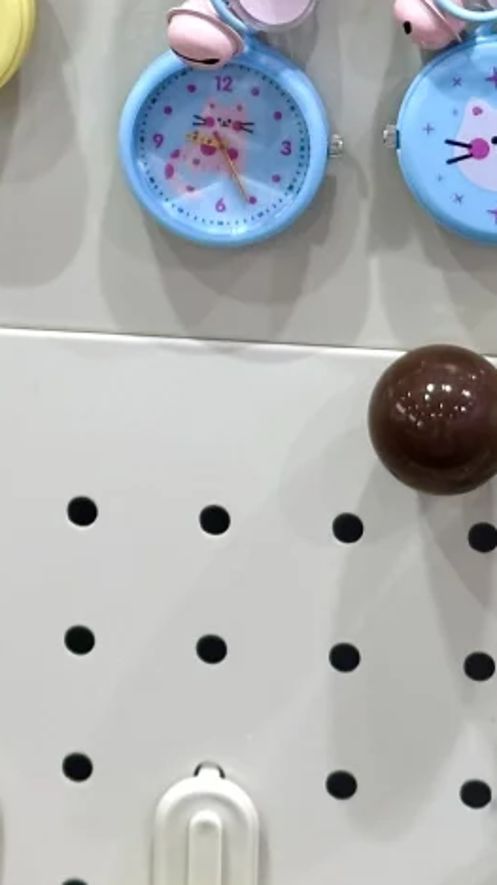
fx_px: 3775
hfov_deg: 7.5
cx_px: 155
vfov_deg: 13.0
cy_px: -168
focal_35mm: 161
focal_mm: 6.86
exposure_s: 1/182
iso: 64
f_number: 1.78
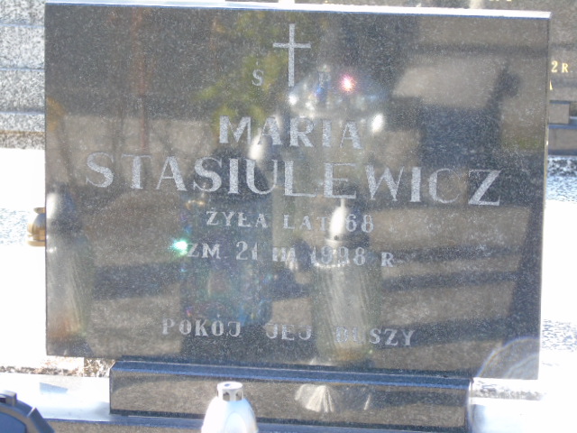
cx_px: 288
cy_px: 216
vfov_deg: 10.4
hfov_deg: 13.9
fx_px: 2367
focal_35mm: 142
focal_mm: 25
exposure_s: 1/125
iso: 400
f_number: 4.7
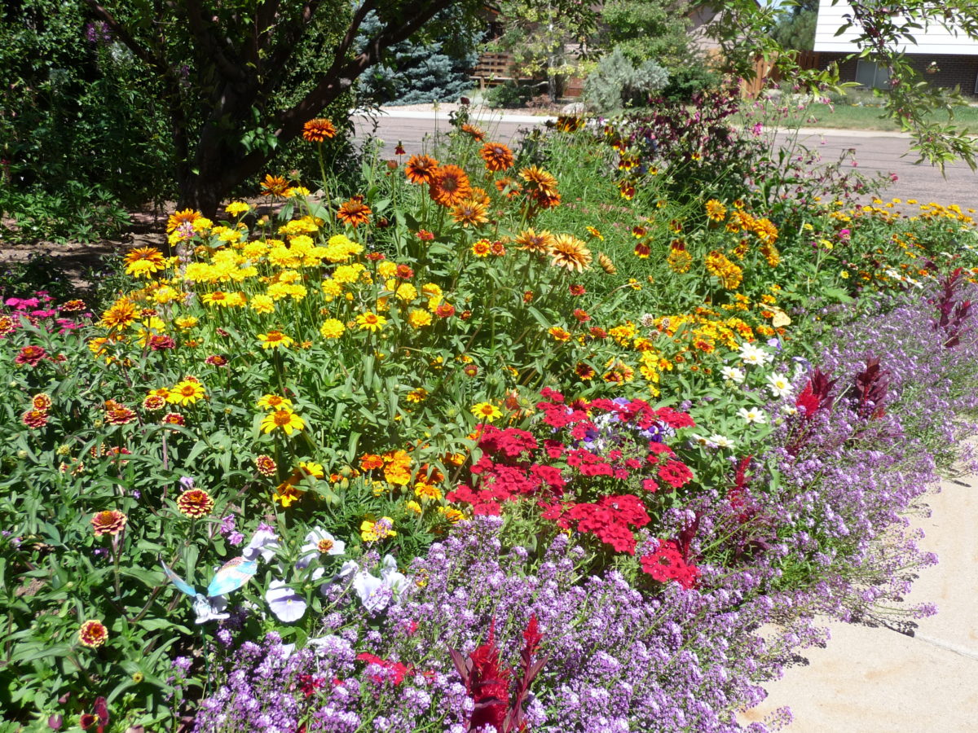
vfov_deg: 44.2
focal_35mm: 32
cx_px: 489
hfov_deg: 56.8
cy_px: 366
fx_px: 904
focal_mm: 5.3
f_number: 3.5
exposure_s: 1/640
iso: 100
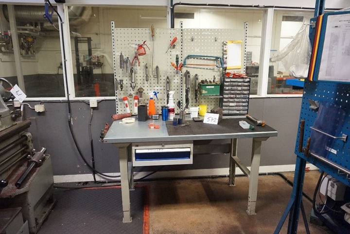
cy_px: 117
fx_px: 233
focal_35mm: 24
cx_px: 175
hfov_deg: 73.7
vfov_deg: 53.1
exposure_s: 1/160
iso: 3200
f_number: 3.5
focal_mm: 16
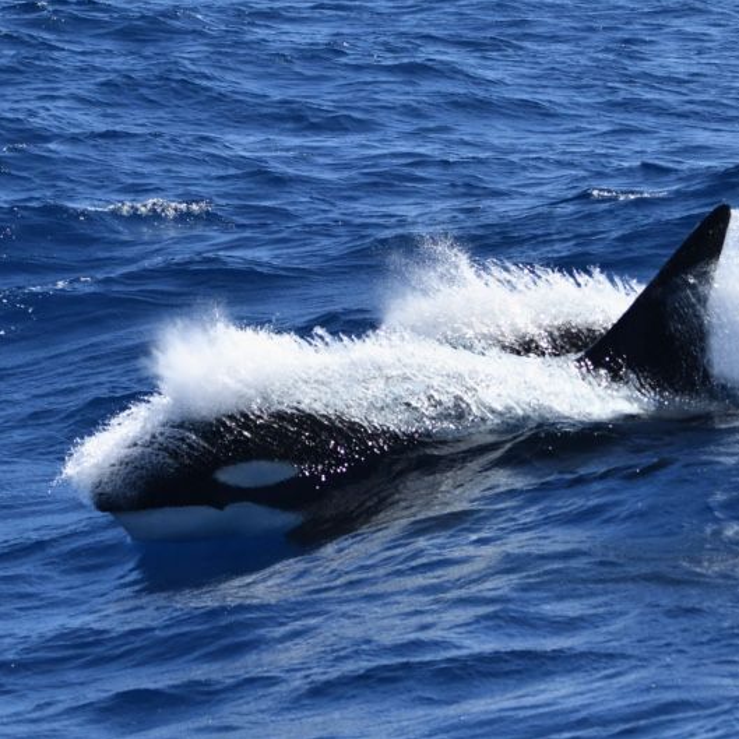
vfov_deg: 6.8
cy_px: 370
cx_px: 525
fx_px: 6207
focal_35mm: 257
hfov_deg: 6.8
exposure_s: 1/8000
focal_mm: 200
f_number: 5.3
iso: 1250
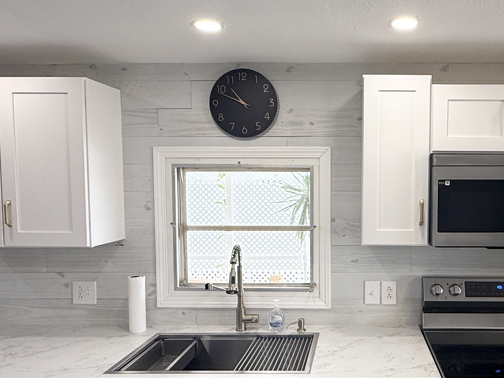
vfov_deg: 45.4
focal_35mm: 31
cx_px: 356
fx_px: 451
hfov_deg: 56.4
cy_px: 209
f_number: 2.2
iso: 160
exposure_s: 1/120
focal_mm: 2.22
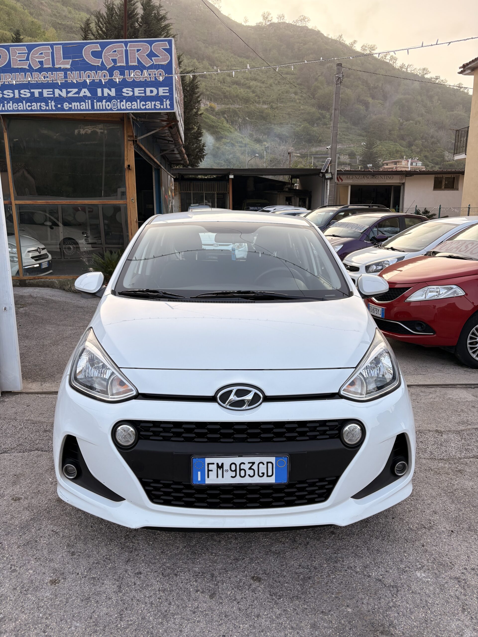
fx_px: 479
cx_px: 239
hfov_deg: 53.1
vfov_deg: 67.3
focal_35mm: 26
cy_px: 318
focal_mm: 5.96
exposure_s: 1/756
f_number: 1.6
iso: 50
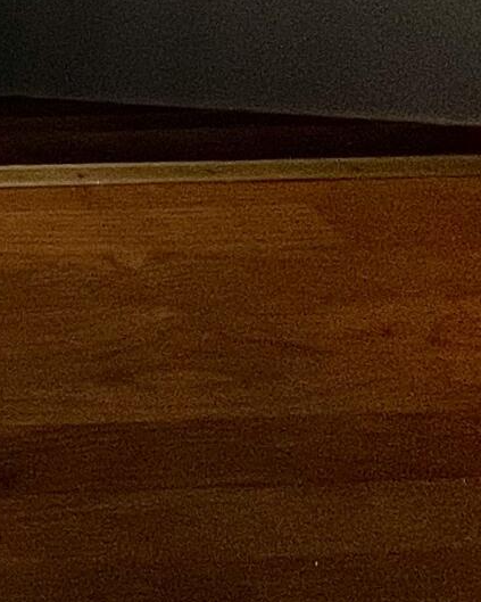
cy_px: -673
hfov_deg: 13.8
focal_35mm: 72
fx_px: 1282
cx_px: -724
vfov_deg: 17.1
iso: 64
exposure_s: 1/120
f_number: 1.8
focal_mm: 1.57
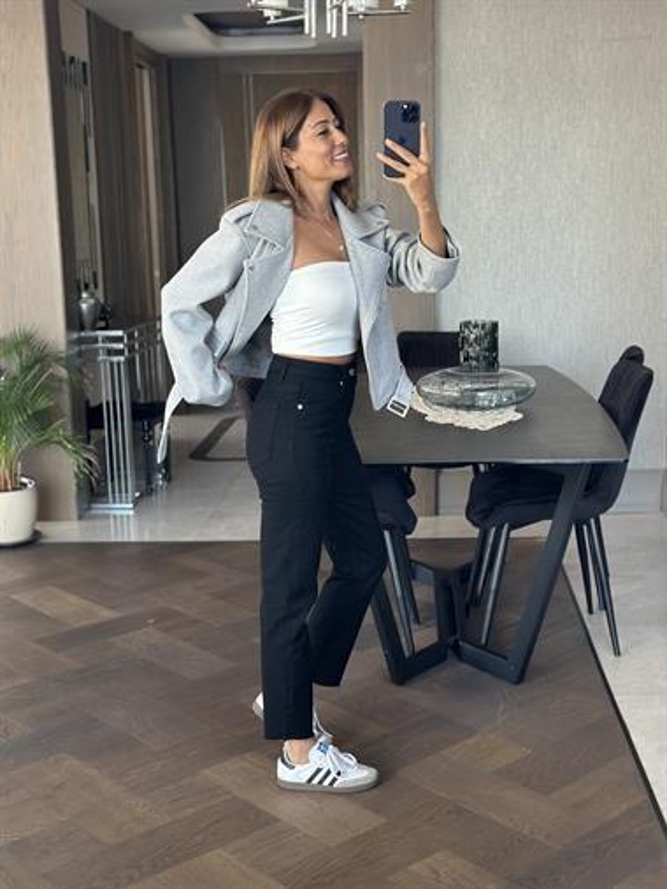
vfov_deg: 39.6
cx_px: 334
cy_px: 444
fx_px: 1232
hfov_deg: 30.3
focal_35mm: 48
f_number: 1.78
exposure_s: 1/60
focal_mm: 6.86
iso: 160
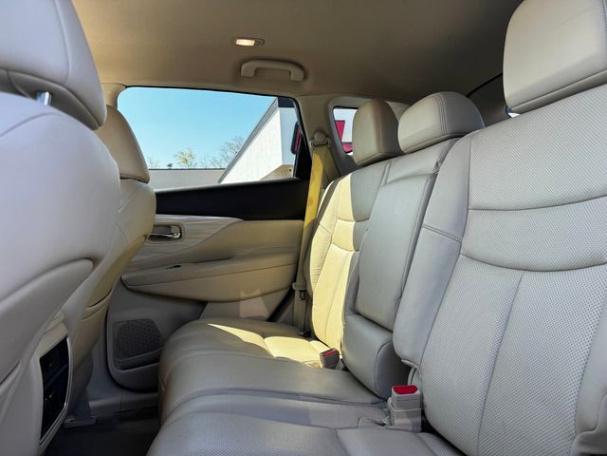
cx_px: 304
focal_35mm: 24
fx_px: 421
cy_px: 228
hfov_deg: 71.6
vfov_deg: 56.8
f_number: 1.78
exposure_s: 1/412
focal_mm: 6.76
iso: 80
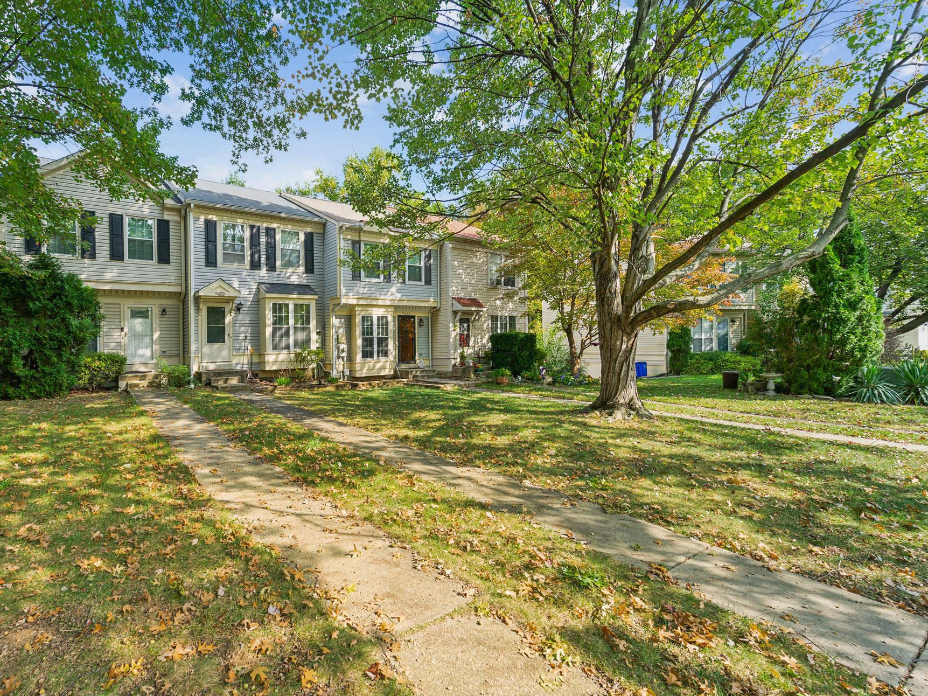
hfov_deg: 93.6
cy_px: 350
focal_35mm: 16
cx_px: 383
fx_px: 429
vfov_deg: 78.1
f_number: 11
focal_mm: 14
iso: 200
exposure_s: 1/40
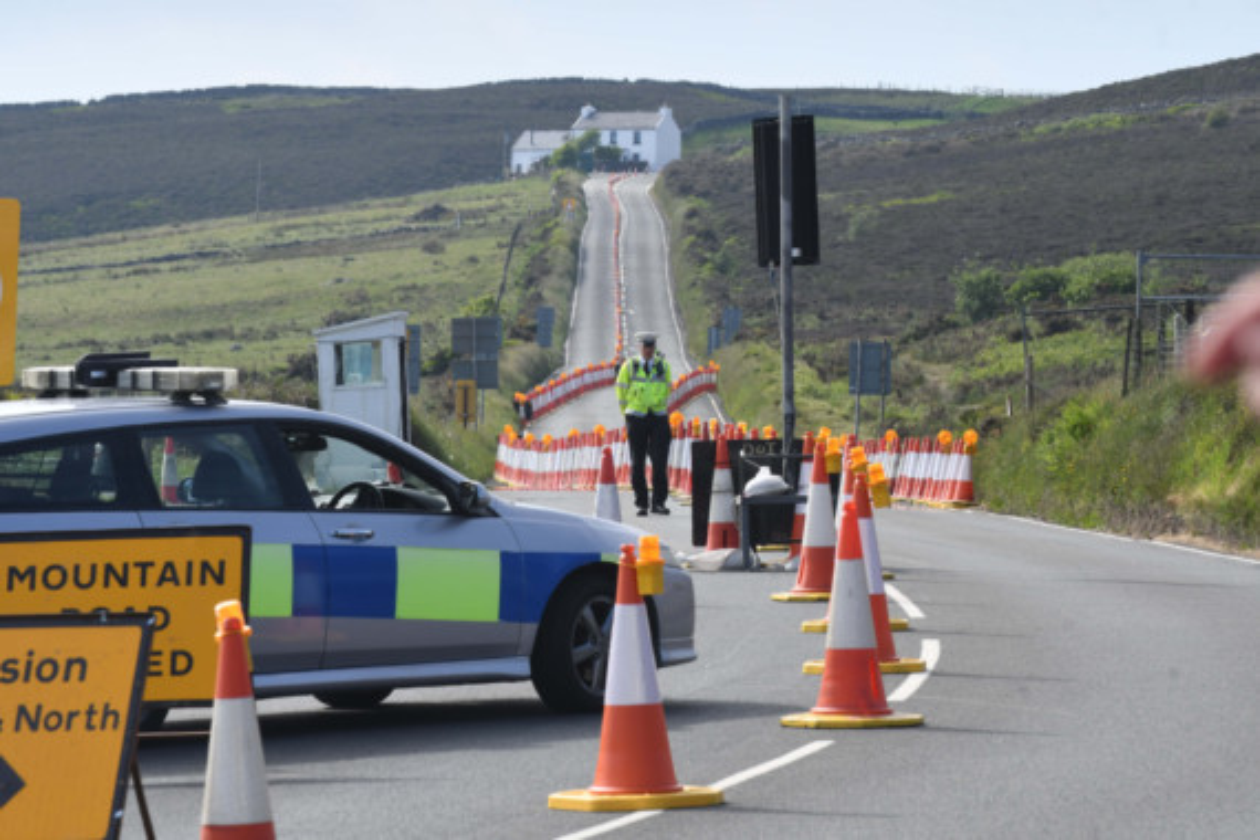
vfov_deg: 5.9
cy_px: 420
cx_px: 630
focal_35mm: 232
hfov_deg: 8.9
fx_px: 8137
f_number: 10
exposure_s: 1/400
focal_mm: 155
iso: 400
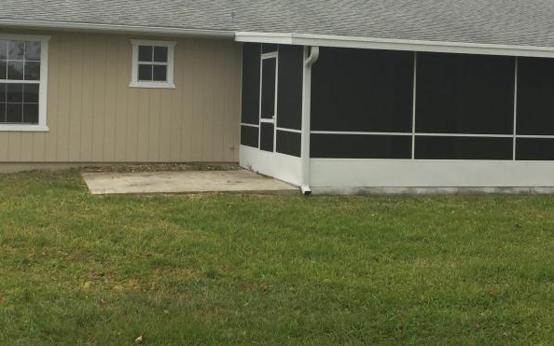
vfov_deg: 24.2
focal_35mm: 53
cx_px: 282
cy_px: 105
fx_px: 800
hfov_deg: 38.2
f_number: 2.2
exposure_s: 1/860
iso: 32
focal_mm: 4.15
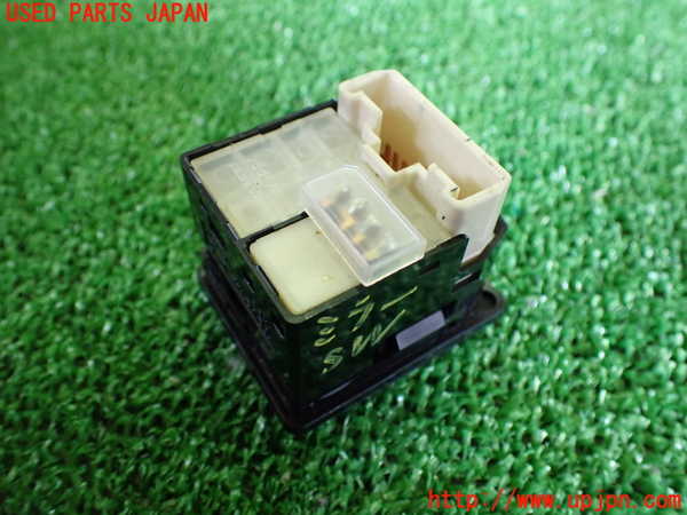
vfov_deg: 46.8
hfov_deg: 60.0
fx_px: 595
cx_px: 344
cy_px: 258
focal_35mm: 30
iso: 800
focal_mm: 5.4
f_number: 2.3
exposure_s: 1/40
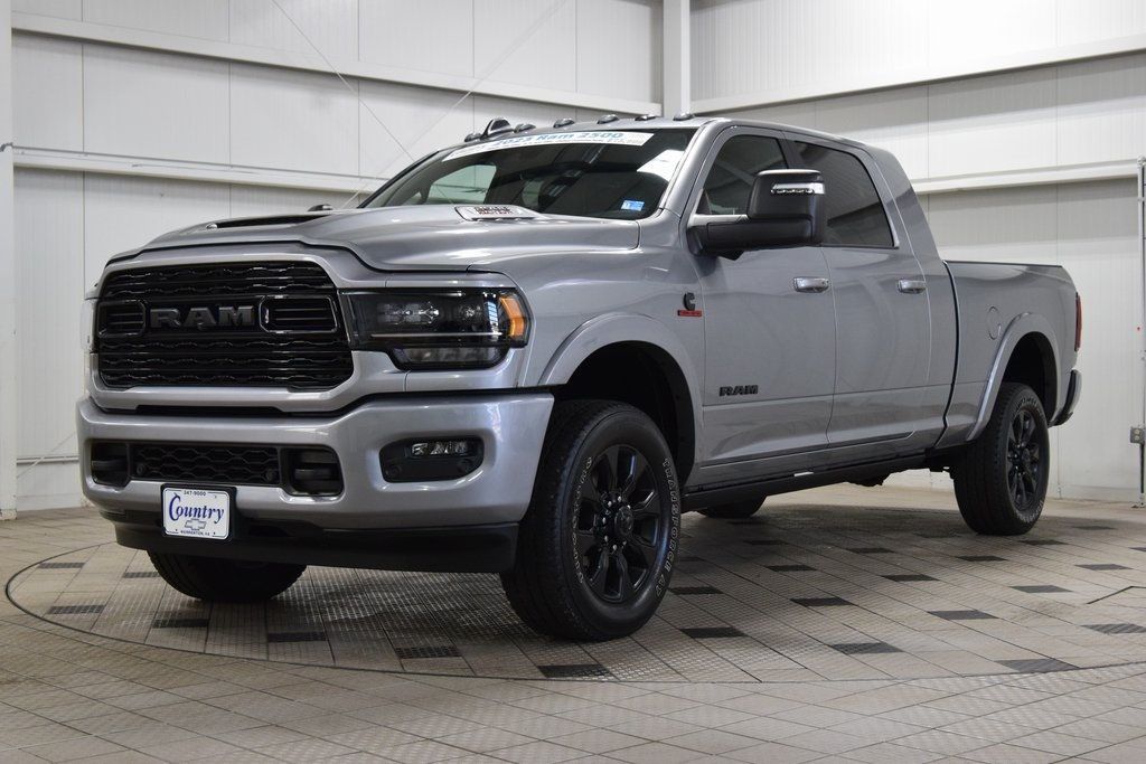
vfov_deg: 25.8
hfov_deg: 37.8
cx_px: 573
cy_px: 382
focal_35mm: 52
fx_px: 1671
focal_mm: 35
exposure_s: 1/60
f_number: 7.1
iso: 1600
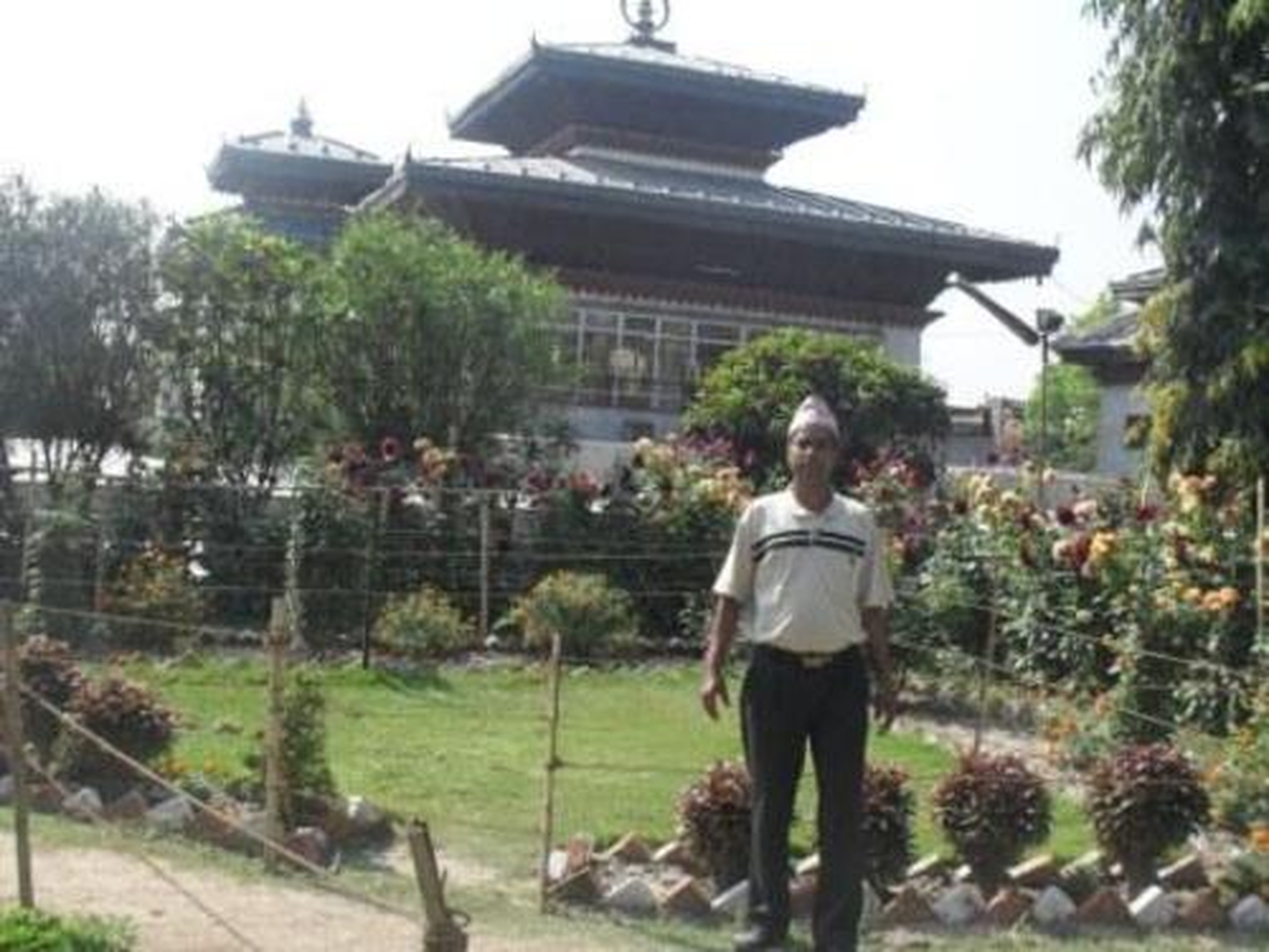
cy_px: 476
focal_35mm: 38
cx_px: 634
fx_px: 1393
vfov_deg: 37.7
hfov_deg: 49.0
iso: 80
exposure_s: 1/125
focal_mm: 6.3
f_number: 8.3
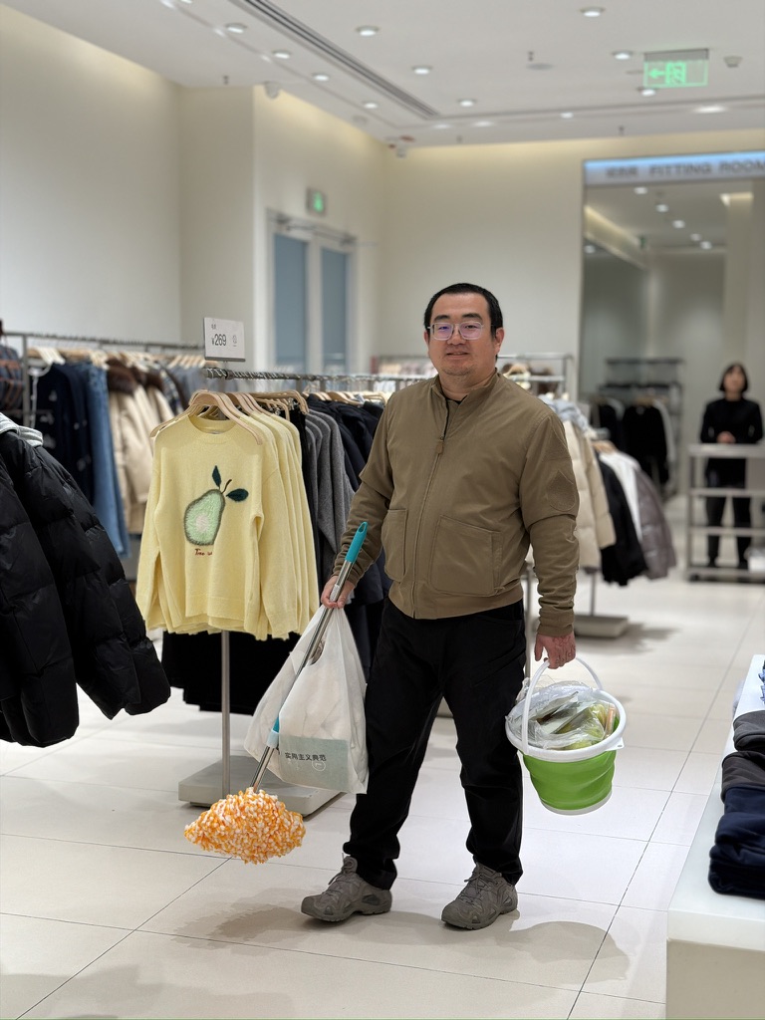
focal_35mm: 48
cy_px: 510
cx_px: 382
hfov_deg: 30.3
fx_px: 1414
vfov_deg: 39.7
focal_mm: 6.76
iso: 100
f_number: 1.78
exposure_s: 1/113
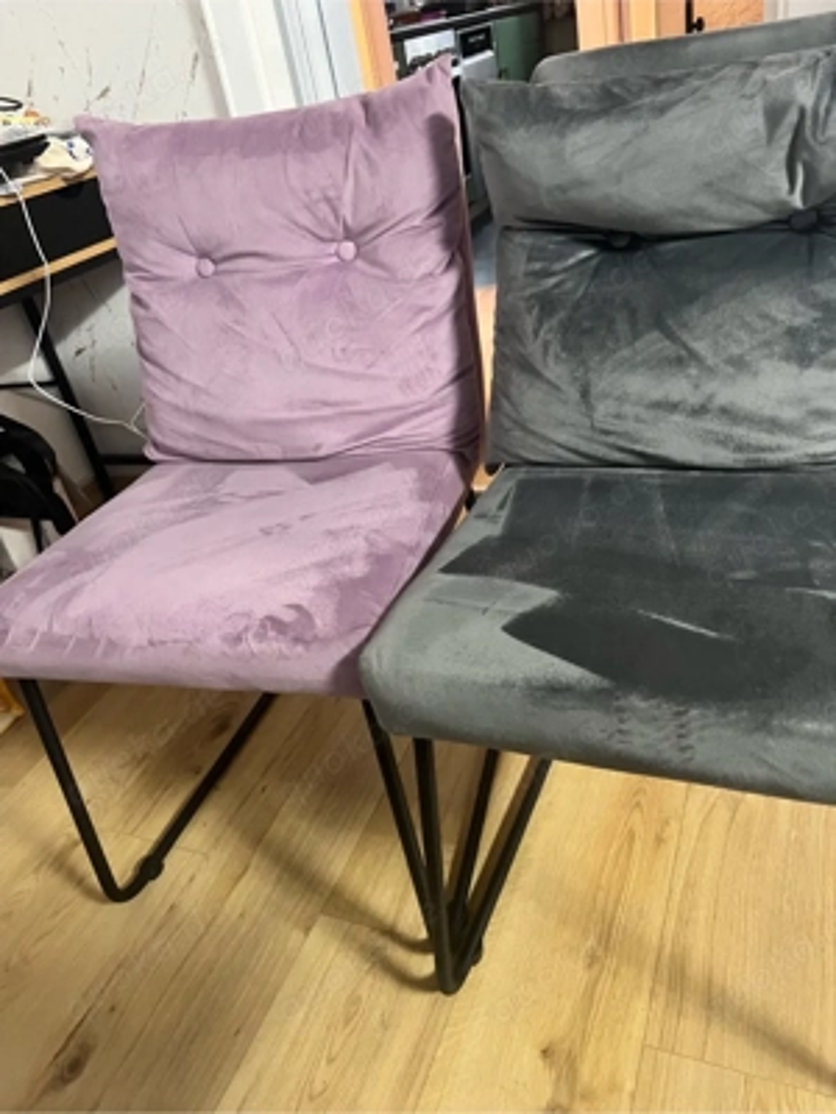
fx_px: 837
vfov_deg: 67.3
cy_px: 557
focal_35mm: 26
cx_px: 418
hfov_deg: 53.1
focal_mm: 5.7
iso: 640
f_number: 1.5
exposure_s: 1/40
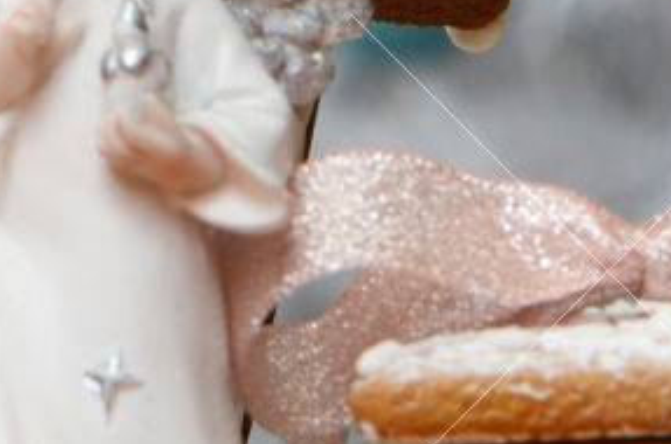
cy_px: -256
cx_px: -250
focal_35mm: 712
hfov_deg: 2.9
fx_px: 13246
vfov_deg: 1.9
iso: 125
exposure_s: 1/125
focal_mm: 105
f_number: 11
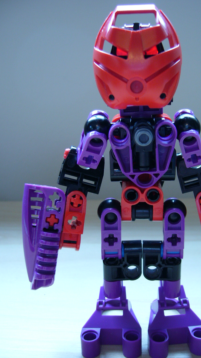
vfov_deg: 51.6
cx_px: 134
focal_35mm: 39
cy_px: 180
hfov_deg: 30.2
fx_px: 369
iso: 100
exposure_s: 1/40
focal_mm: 5.8
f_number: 2.8
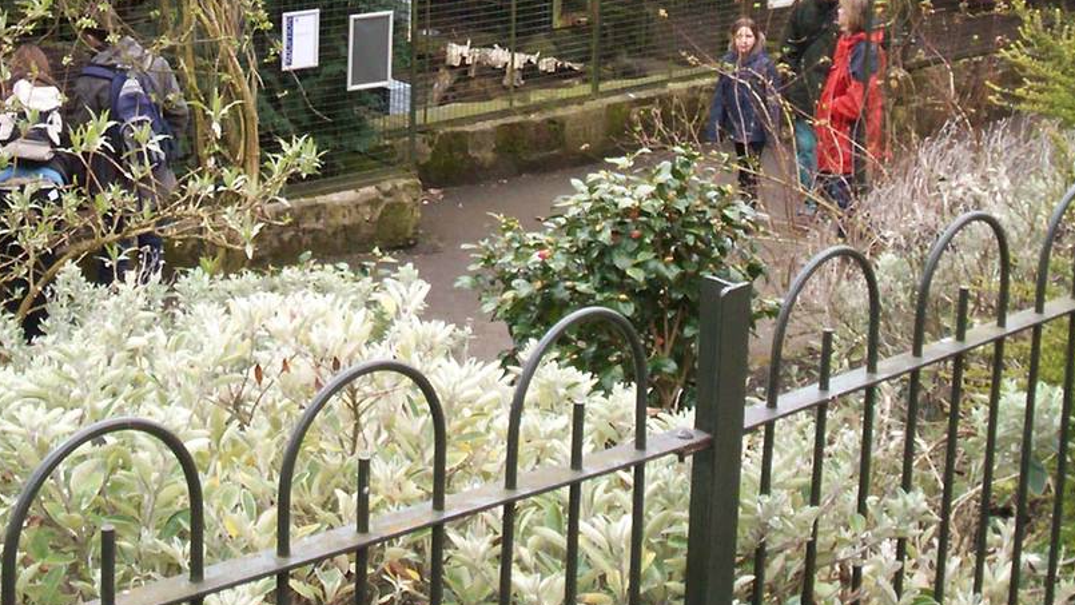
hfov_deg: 27.0
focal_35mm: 78
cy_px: -115
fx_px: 2224
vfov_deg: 15.0
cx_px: 326
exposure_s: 1/120
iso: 100
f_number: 4.5
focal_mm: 5.9
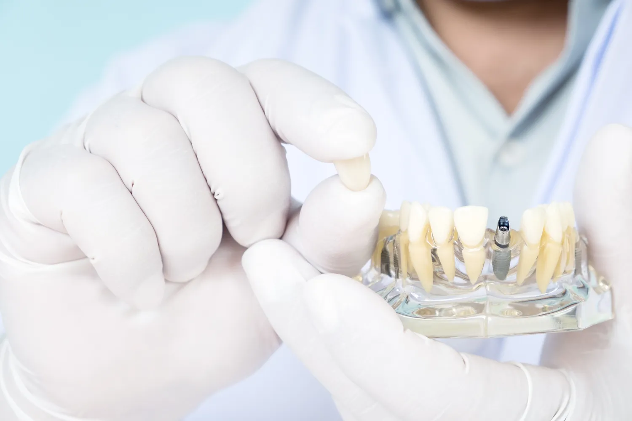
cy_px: 210
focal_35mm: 76
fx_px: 1334
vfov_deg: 17.9
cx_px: 316
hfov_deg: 26.7
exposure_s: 1/45
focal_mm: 50.5
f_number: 6.4
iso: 400
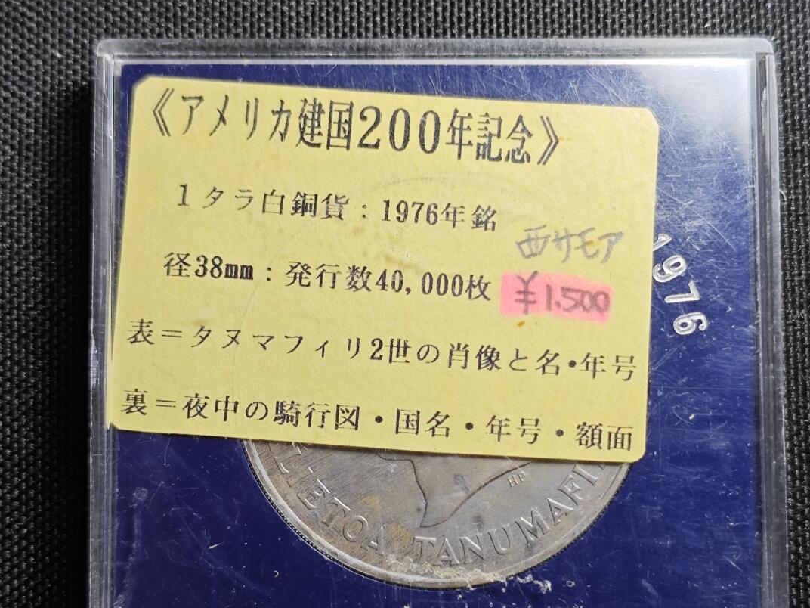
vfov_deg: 22.9
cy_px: 388
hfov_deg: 30.3
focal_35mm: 64
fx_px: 1498
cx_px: 431
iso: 160
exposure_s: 1/94
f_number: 1.6
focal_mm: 5.84
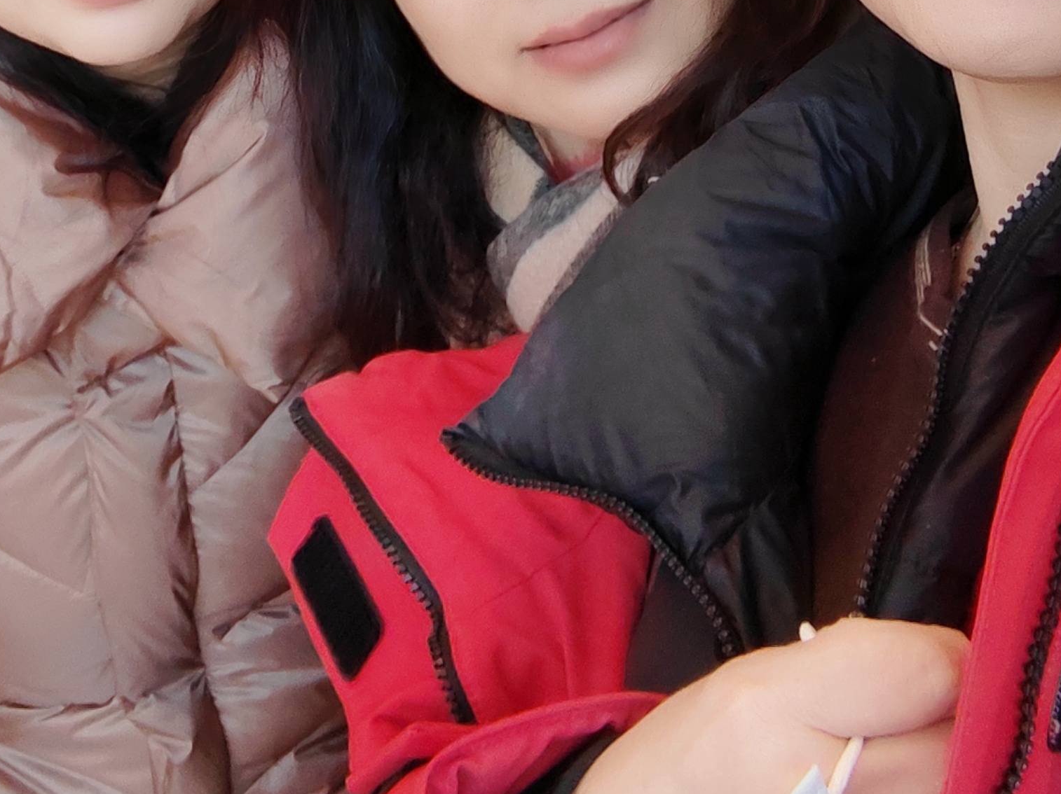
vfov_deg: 21.7
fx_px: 1899
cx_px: 280
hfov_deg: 30.7
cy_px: -184
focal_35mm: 62
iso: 629
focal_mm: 2.66
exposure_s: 1/50
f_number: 2.4
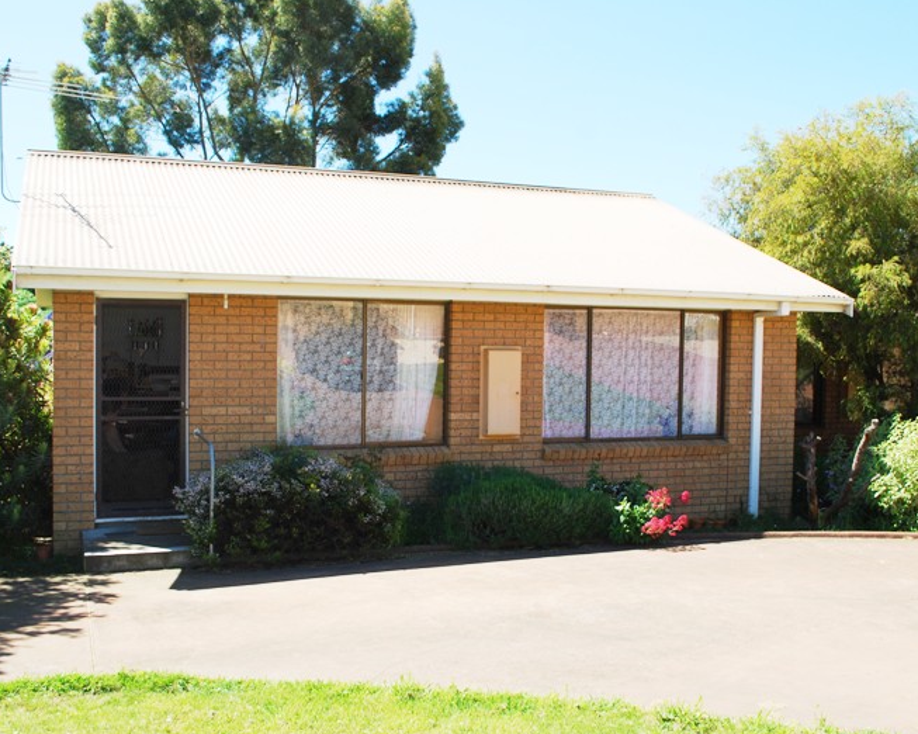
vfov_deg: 39.1
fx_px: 1032
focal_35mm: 38
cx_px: 482
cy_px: 373
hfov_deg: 47.9
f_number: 5.6
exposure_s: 1/200
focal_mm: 22
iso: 100
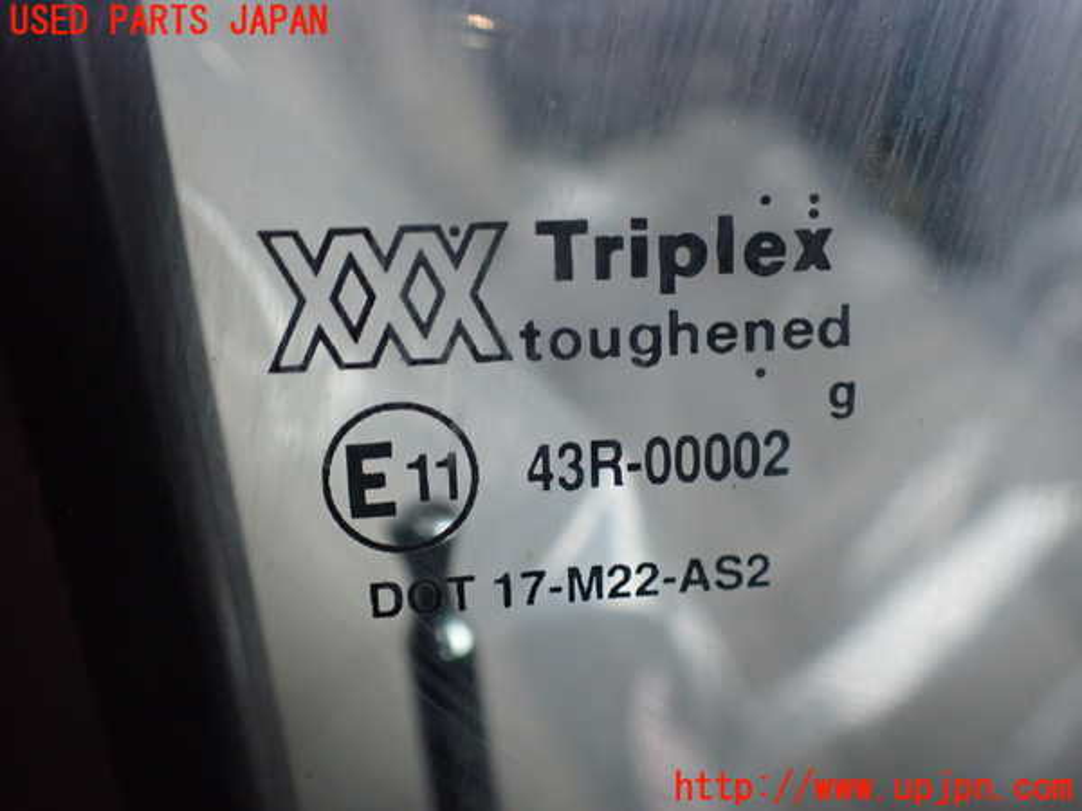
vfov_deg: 46.8
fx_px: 938
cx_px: 541
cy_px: 406
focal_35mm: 30
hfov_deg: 60.0
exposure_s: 1/125
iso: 800
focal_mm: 5.4
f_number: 2.3
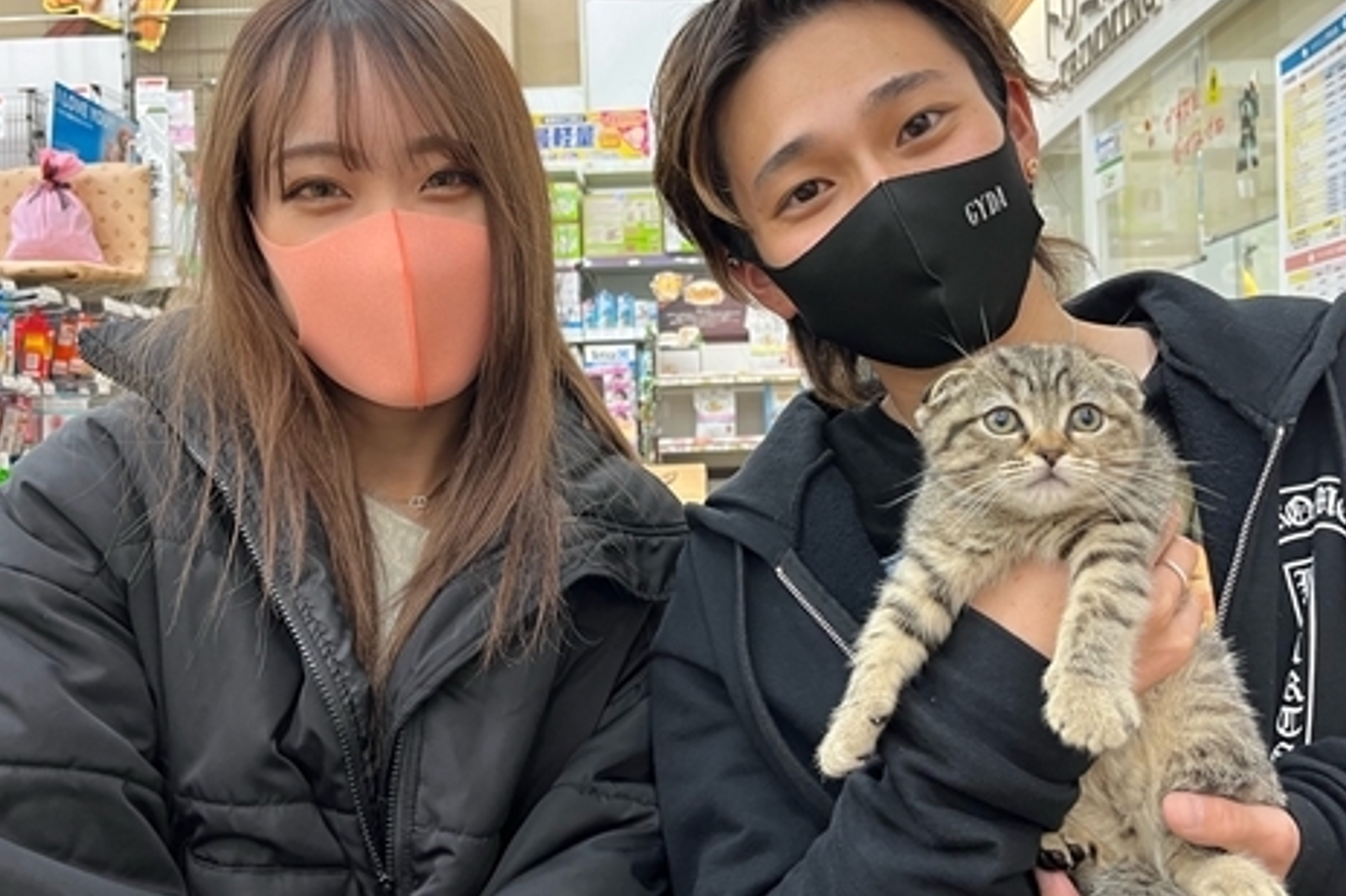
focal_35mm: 35
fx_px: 1308
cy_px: 423
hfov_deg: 54.4
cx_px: 682
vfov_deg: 37.8
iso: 100
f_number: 1.6
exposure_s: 1/50
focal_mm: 5.1
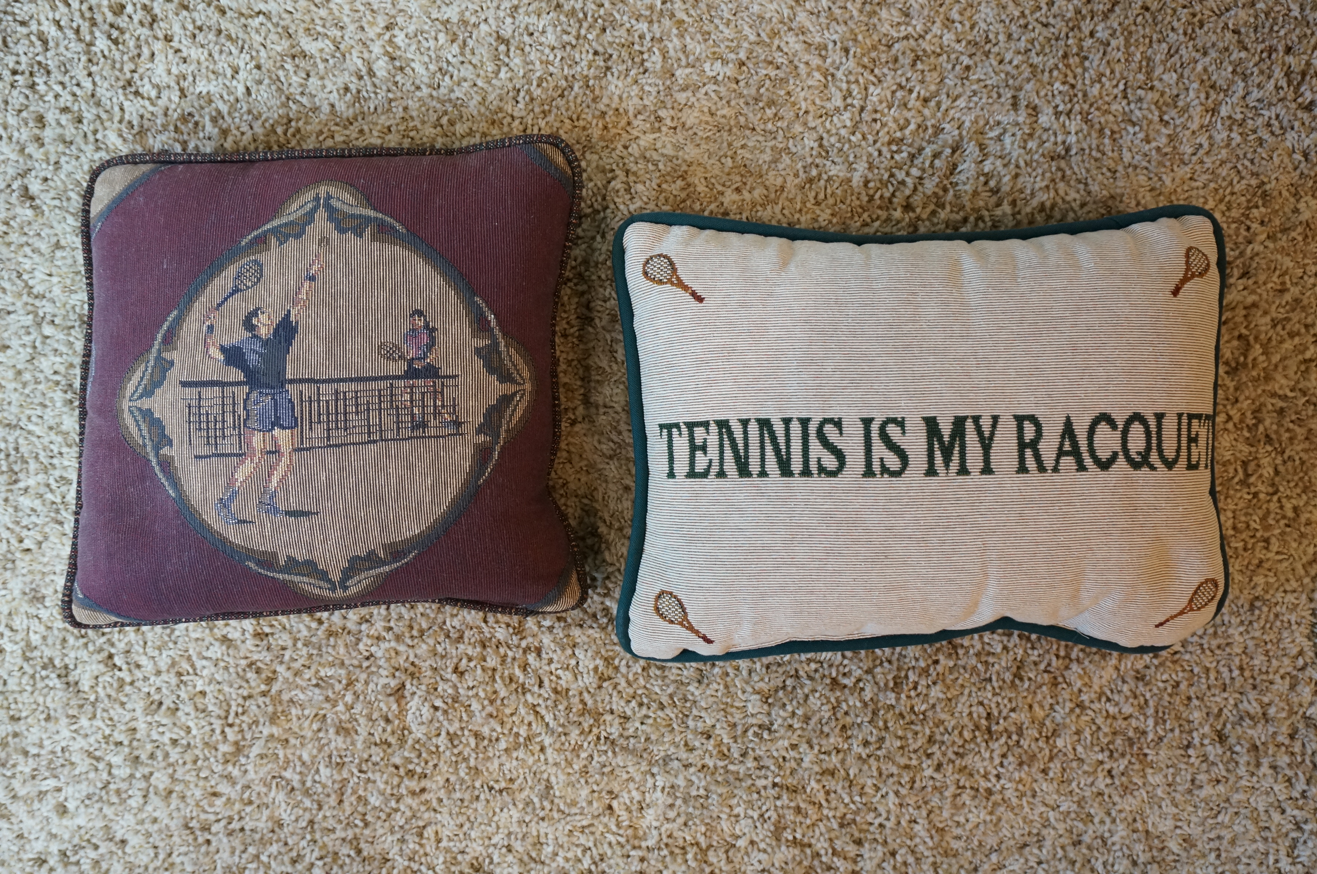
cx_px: 658
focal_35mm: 34
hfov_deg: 55.2
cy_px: 437
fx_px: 1260
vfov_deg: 38.3
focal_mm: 23
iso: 1250
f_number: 4
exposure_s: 1/60
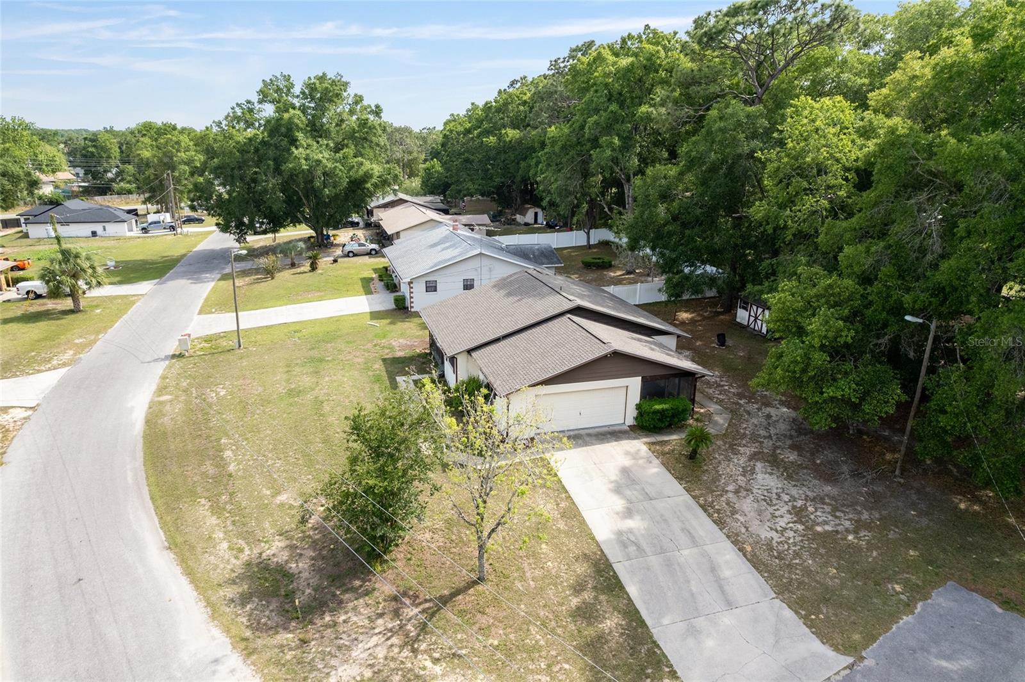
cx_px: 512
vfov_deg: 57.2
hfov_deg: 78.6
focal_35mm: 22
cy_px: 341
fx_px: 626
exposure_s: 1/1000
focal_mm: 8.38
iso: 110
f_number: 2.8
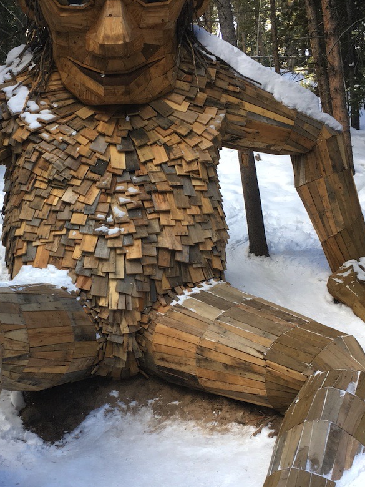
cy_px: 273
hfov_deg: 28.8
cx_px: 105
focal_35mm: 50
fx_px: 703
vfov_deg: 38.1
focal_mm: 4.15
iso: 40
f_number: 2.2
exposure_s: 1/120
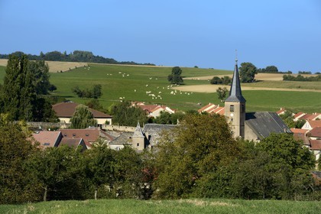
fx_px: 1293
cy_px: 107
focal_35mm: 145
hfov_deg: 14.2
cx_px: 160
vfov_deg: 9.5
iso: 200
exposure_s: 1/200
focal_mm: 145
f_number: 11
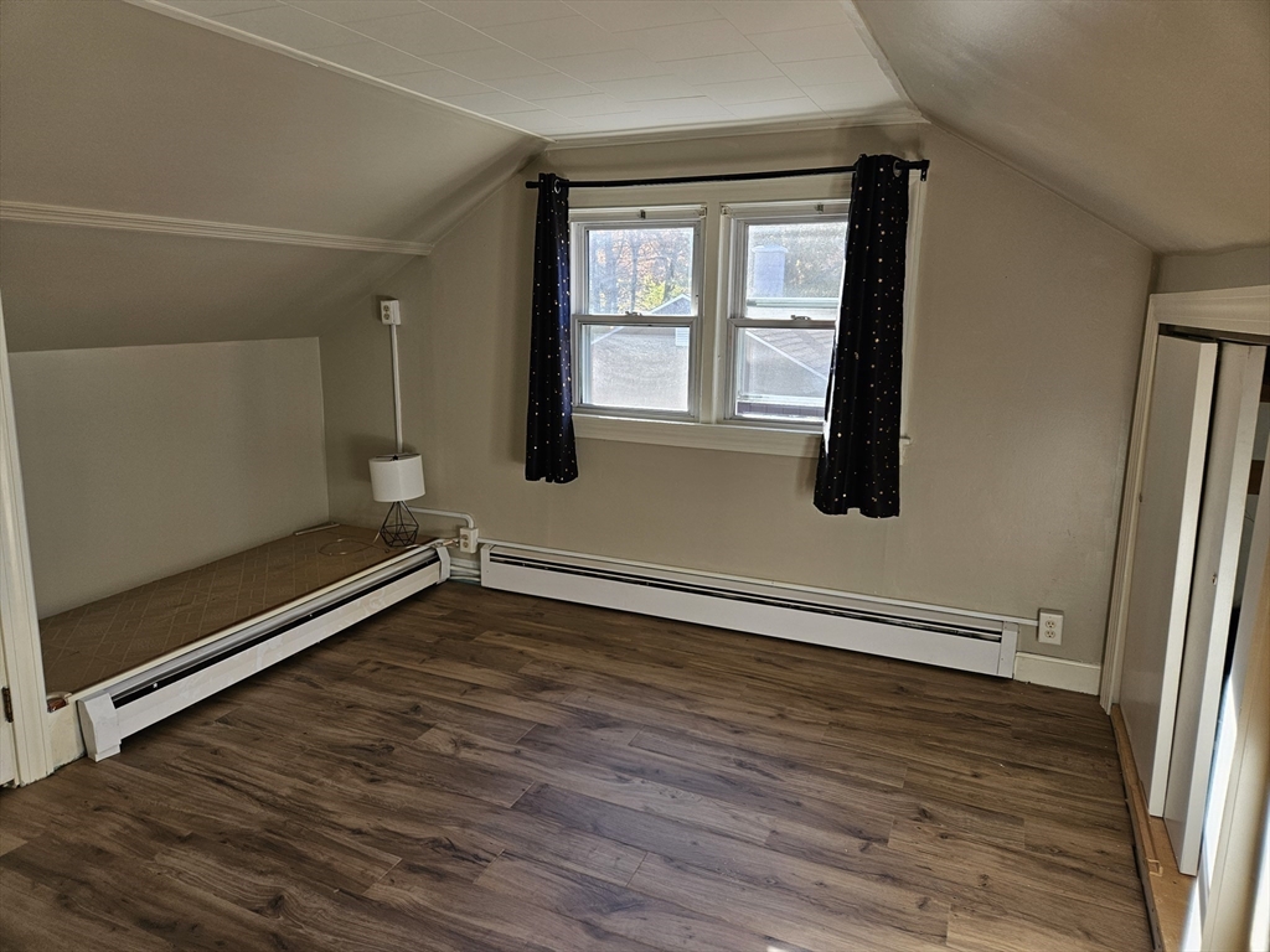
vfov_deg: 58.9
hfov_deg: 73.9
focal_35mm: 23
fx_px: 844
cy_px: 476
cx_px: 635
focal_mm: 5.4
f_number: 1.8
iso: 64
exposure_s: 1/207
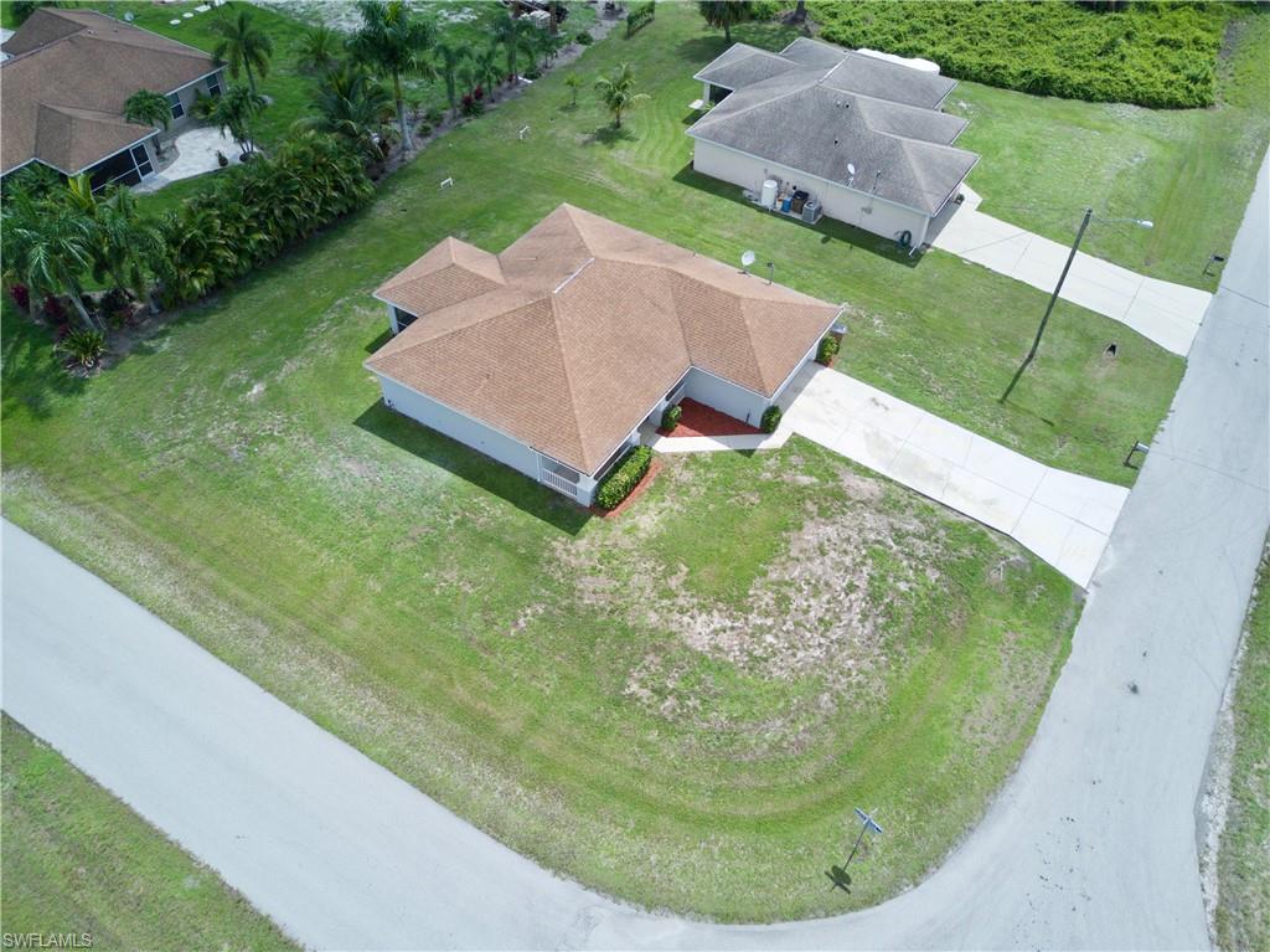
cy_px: 476
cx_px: 635
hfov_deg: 67.3
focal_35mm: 26
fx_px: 953
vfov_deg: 53.0
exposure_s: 1/1250
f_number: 2.2
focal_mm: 4.73
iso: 100
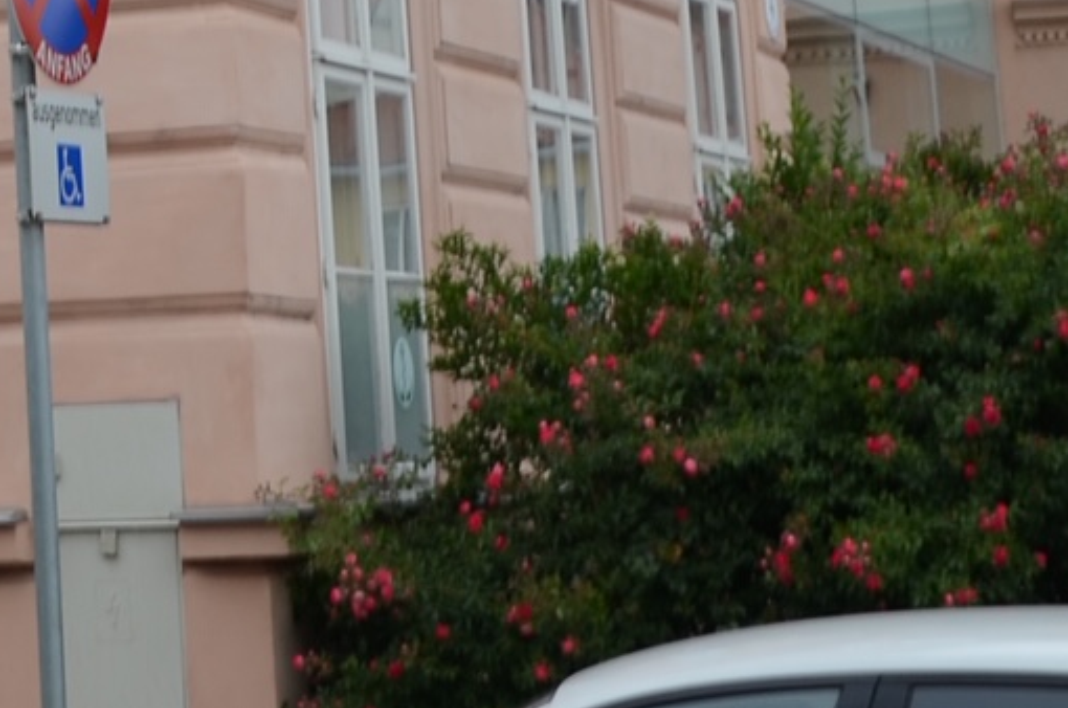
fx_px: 4294
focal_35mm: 145
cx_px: -641
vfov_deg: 9.0
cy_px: -551
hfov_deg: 13.2
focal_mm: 20
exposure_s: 1/100
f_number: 5
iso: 100
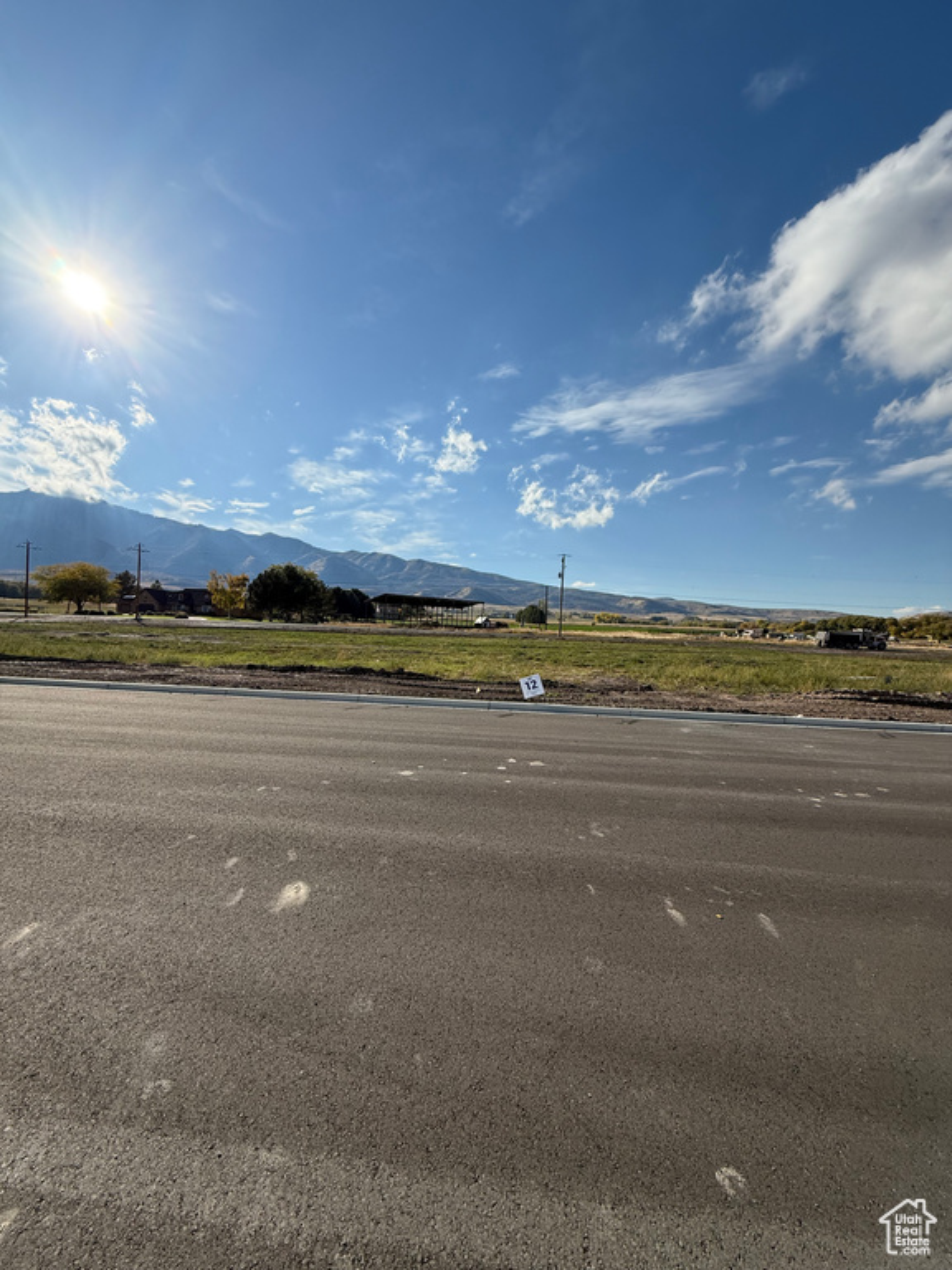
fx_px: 513
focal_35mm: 14
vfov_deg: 102.1
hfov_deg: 85.7
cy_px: 635
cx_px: 476
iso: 50
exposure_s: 1/3289
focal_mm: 2.22
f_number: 2.2
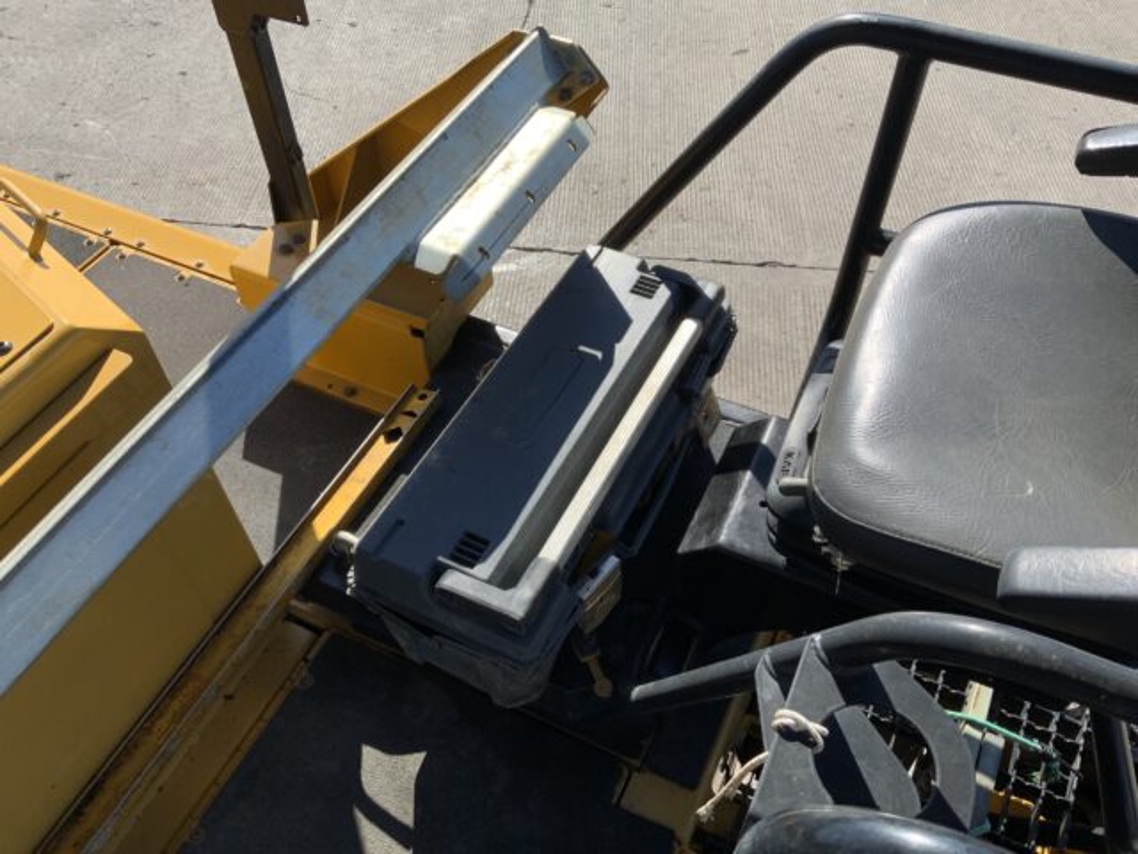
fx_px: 953
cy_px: 427
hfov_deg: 61.7
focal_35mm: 29
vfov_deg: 48.2
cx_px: 569
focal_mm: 3
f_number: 1.8
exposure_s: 1/1250
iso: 16
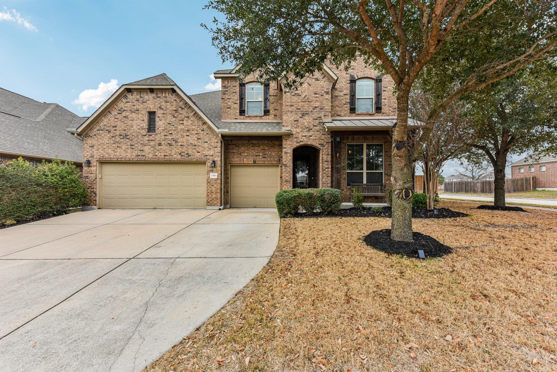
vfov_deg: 77.3
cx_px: 278
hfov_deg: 100.4
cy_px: 186
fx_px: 232
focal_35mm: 15
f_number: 8
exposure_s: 1/400
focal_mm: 15
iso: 400
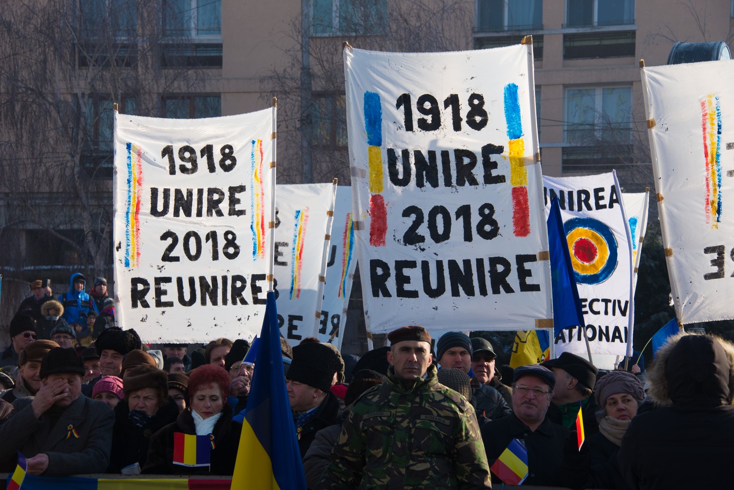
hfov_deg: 17.6
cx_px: 367
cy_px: 245
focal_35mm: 116
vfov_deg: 11.8
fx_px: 2366
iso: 100
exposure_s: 1/125
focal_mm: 116
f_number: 10
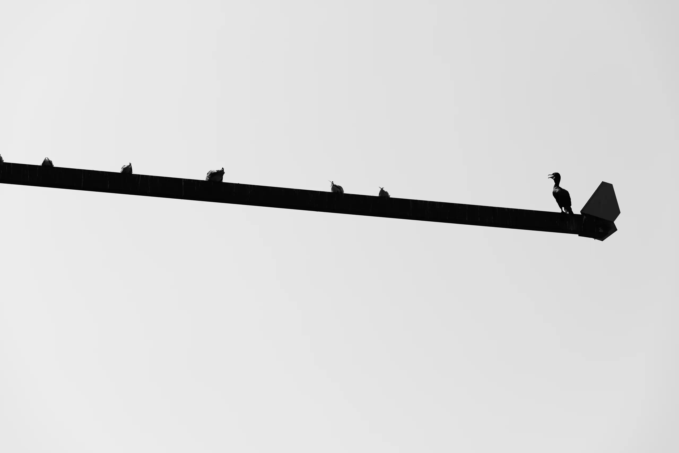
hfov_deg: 17.1
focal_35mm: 120
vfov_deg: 11.4
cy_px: 226
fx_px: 2263
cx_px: 340
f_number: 8
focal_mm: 120
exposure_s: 1/2000
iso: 100
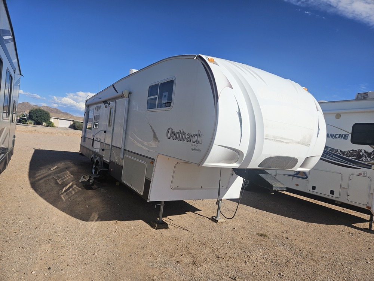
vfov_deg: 58.9
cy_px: 140
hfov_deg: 73.9
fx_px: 248
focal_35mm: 23
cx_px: 187
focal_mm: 5.4
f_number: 1.8
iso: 25
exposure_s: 1/3550
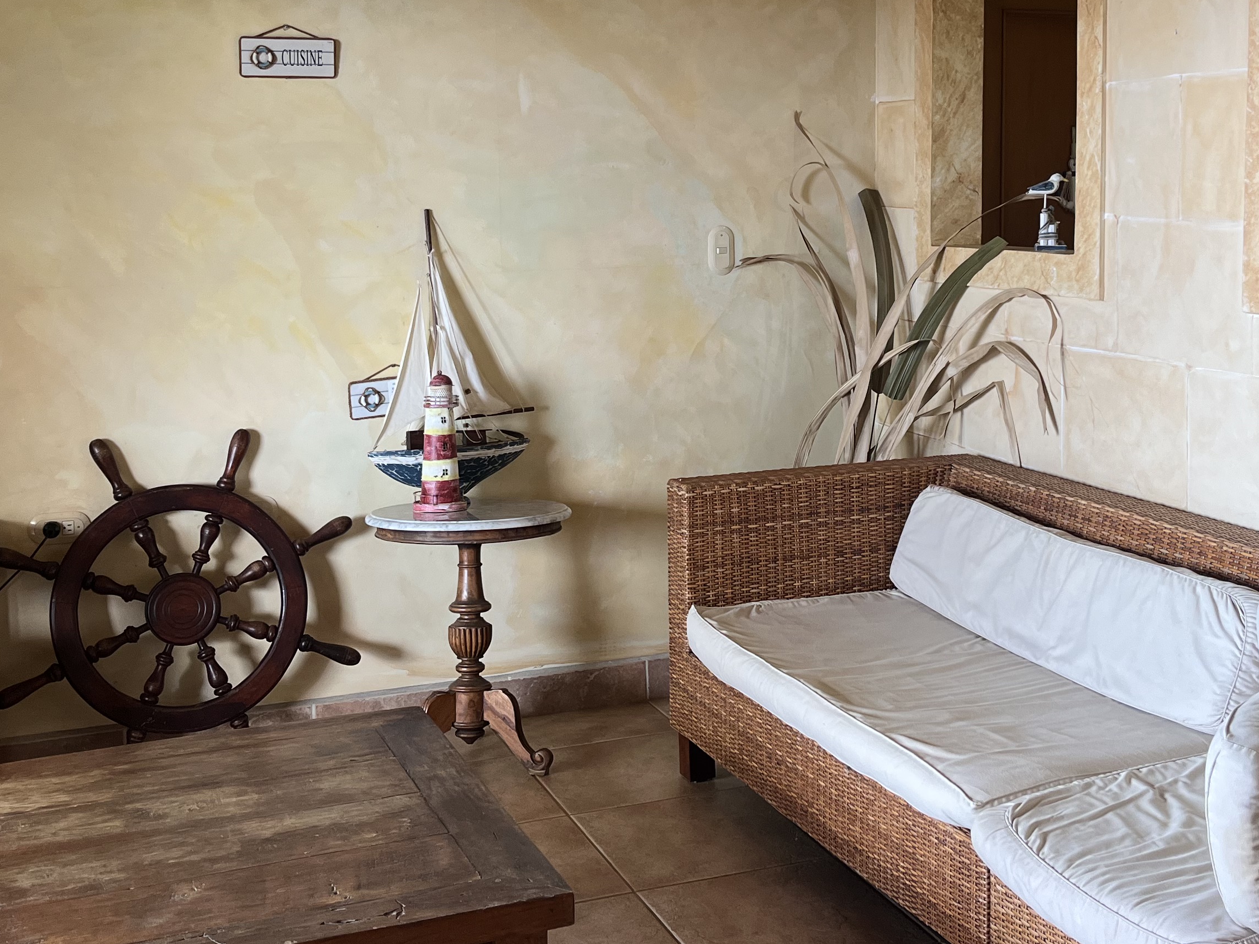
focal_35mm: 46
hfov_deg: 41.1
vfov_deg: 31.3
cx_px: 733
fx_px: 1673
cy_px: 316
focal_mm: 5.1
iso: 64
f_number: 1.6
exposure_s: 1/60
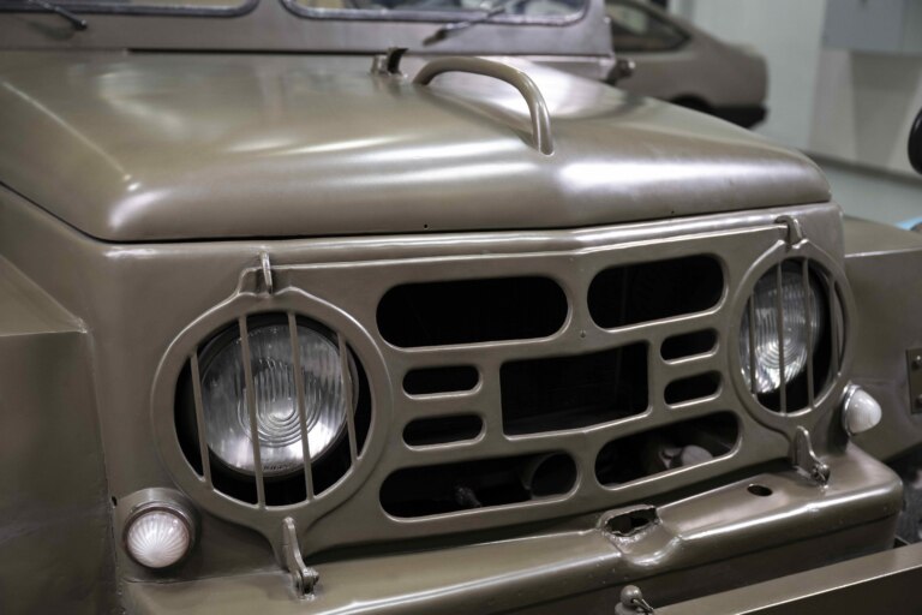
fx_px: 1076
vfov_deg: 31.9
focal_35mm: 42
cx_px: 461
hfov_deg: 46.4
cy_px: 308
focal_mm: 42
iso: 500
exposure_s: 1/30
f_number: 3.5
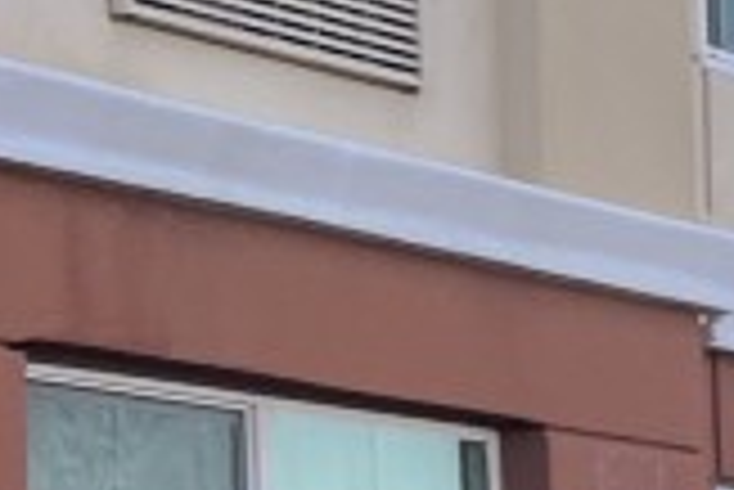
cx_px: 2188
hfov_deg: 9.5
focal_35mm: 170
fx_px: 3469
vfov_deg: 7.7
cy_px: 1061
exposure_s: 1/1339
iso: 50
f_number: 1.6
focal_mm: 5.1
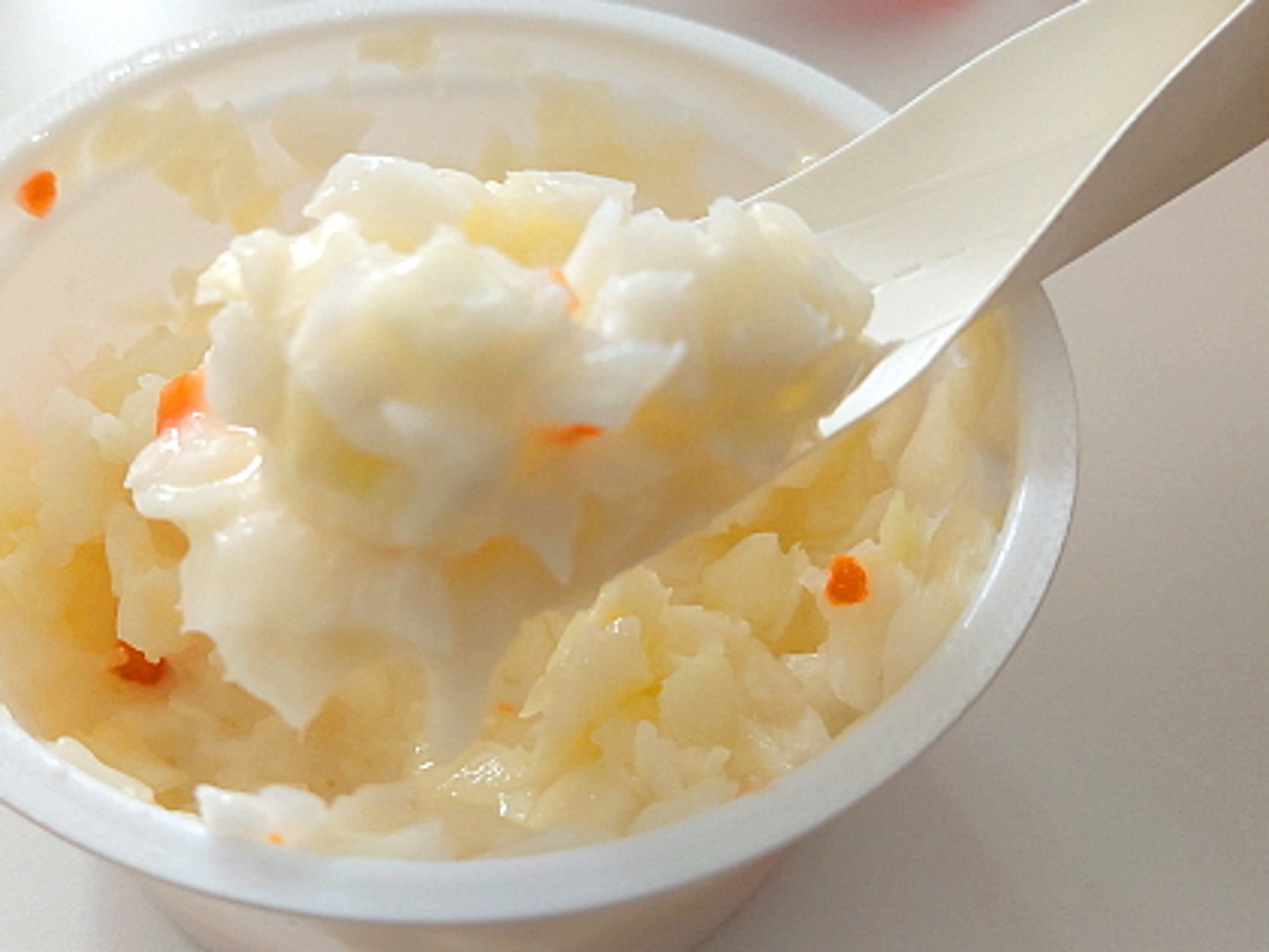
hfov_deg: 48.0
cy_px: 497
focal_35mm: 38
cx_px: 407
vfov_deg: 37.7
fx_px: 1393
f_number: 2
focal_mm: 4.58
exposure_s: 1/60
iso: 100
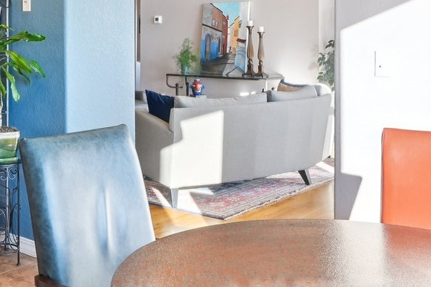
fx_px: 634
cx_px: 111
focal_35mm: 53
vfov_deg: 24.8
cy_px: 36
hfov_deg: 36.7
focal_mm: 10
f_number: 8
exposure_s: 1/20
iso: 800
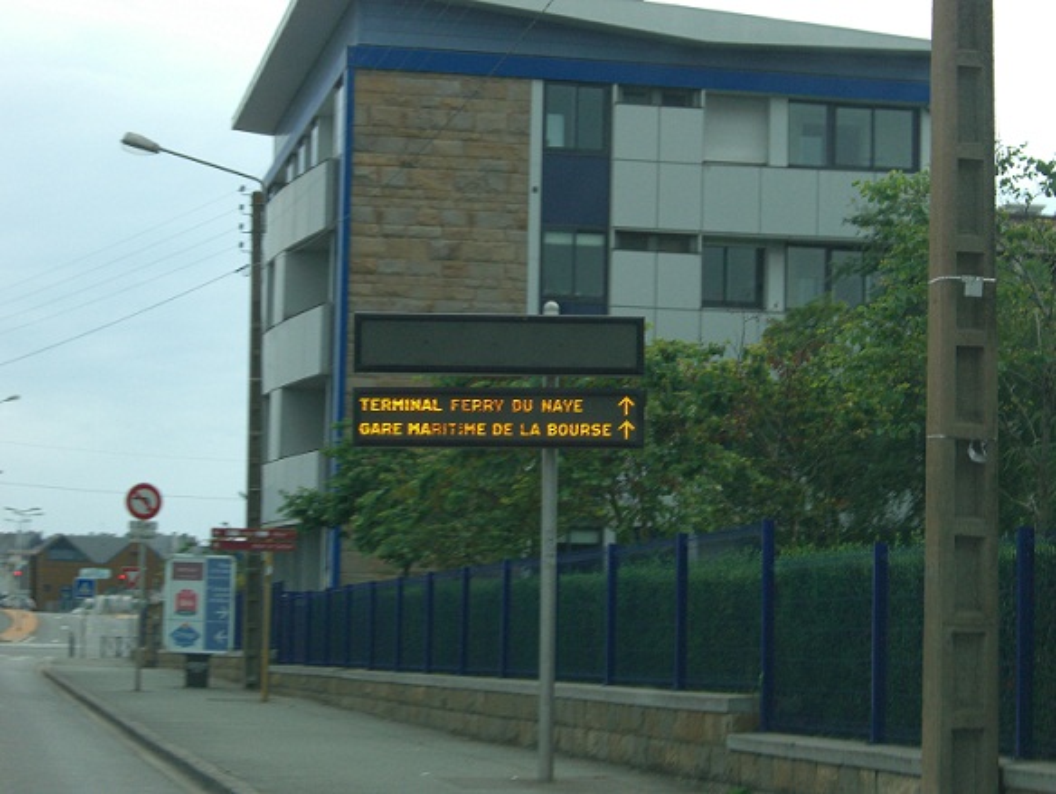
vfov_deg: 15.9
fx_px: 2839
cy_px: 397
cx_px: 528
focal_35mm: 93
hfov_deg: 21.1
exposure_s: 1/200
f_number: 4.8
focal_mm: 19.4
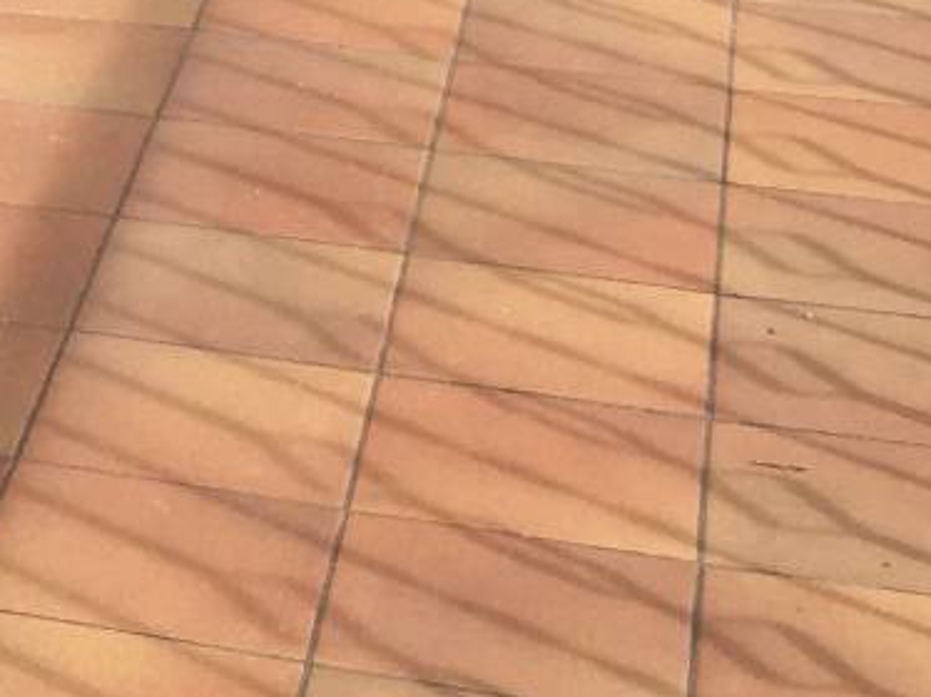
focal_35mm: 149
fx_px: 4005
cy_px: -695
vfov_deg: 9.3
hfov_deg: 11.9
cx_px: -896
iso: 25
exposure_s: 1/561
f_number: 2.2
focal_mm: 4.15
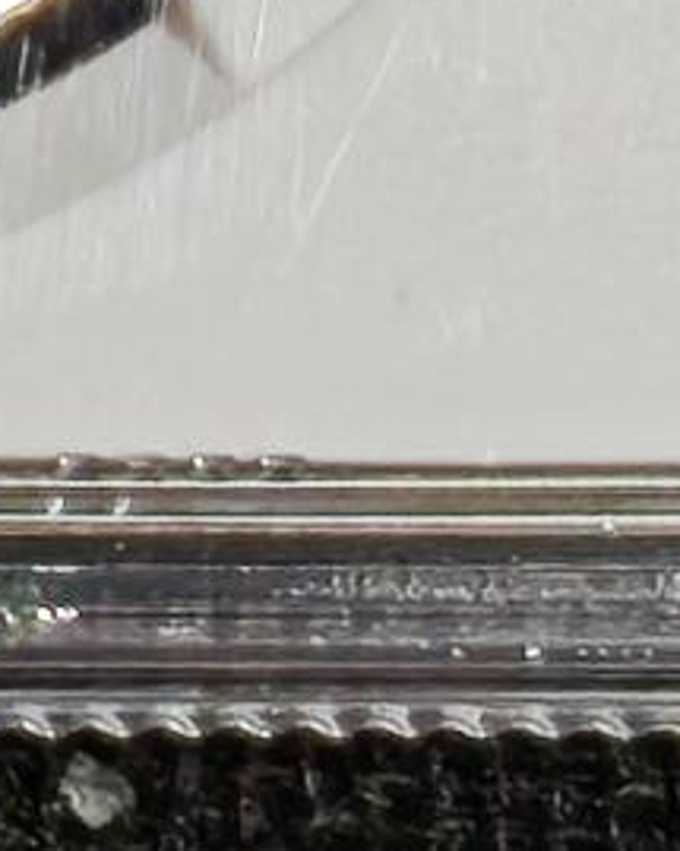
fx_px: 17569
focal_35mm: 698
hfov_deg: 2.2
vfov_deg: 2.7
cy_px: -1955
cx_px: -794
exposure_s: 1/912
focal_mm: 4.94
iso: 50
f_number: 1.5
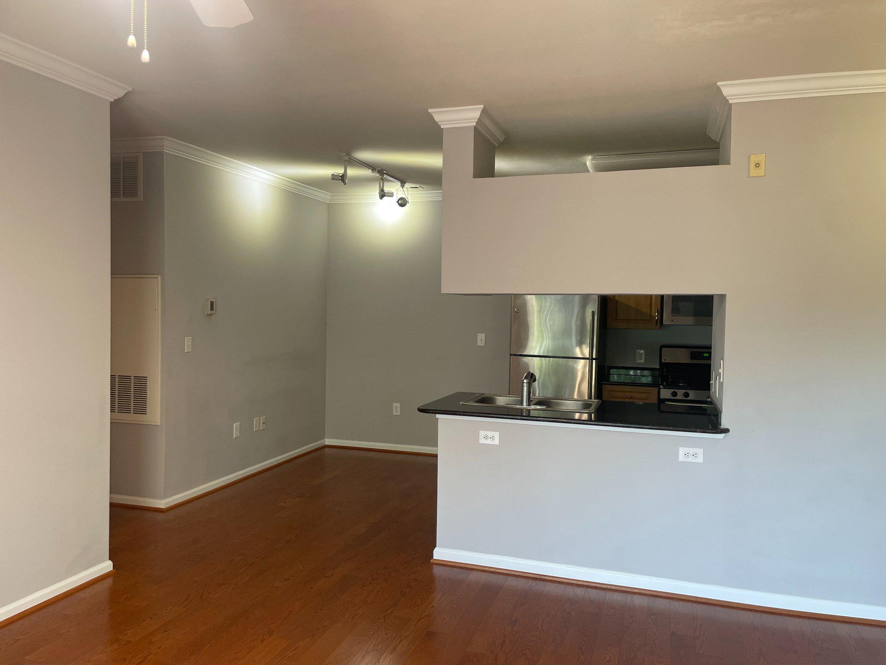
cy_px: 332
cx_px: 443
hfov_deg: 67.3
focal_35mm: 26
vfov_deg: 53.1
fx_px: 665
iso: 100
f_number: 1.6
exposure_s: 1/120
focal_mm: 4.2
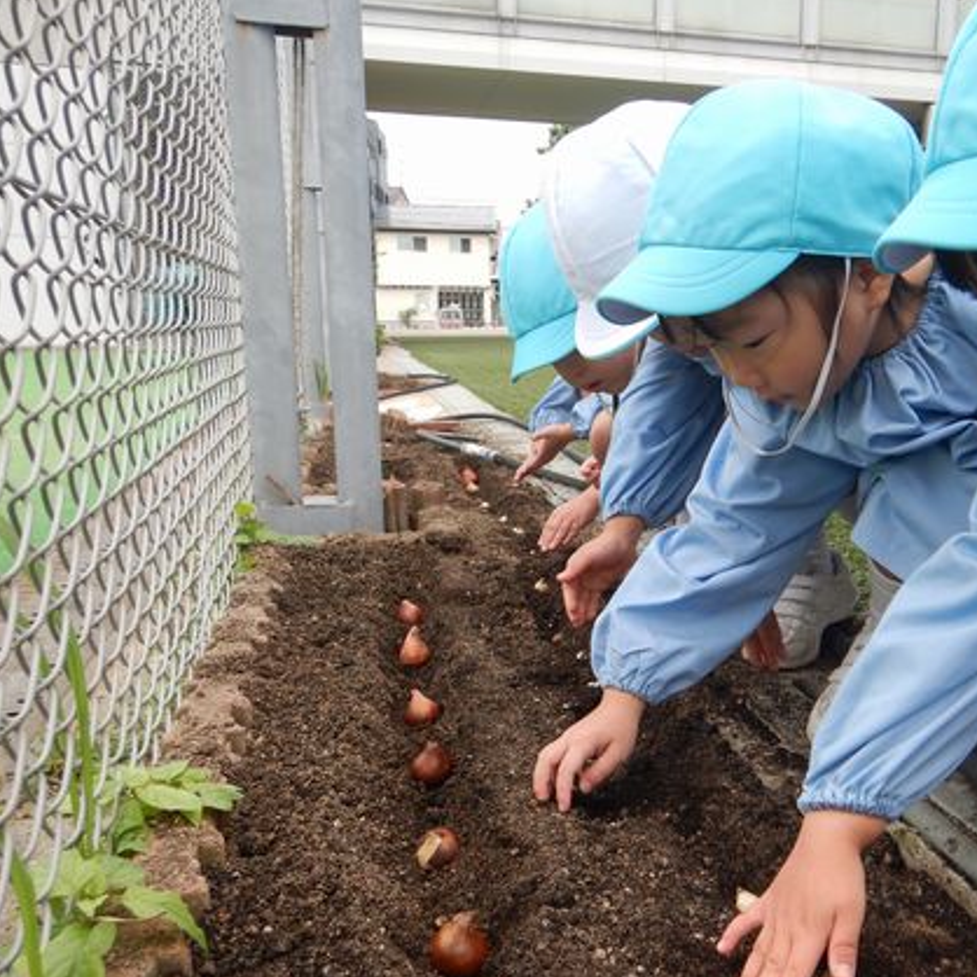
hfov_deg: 48.6
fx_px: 1054
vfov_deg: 49.6
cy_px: 545
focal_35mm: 33
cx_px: 678
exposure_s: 1/200
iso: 125
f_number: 2.8
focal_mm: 4.3
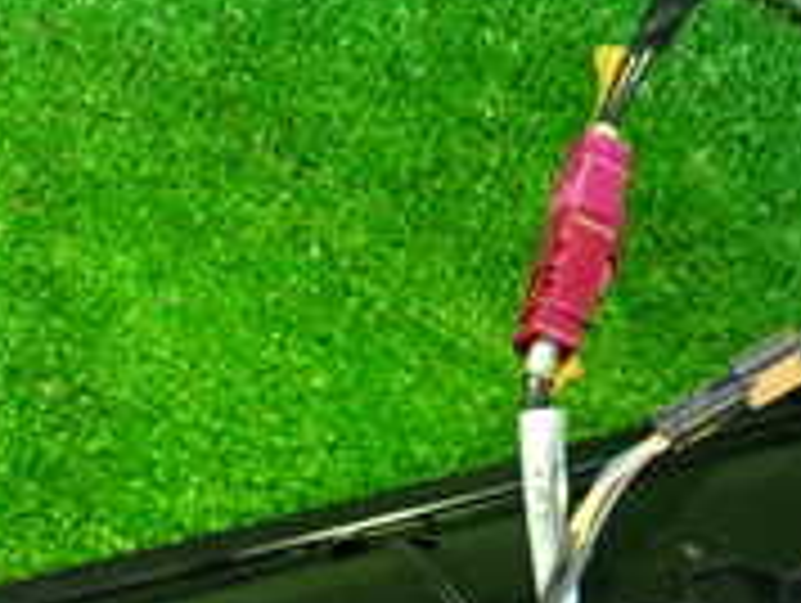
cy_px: 734
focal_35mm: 101
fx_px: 2340
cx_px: 423
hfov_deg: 19.4
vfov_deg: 14.2
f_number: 2.3
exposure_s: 1/20
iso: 800
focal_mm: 5.4
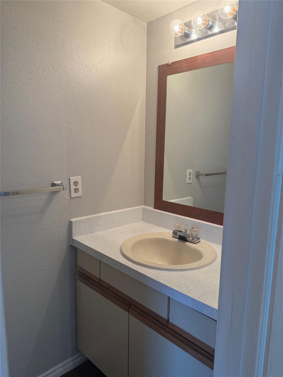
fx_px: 262
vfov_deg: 71.6
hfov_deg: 56.8
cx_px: 142
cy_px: 188
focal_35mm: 24
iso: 200
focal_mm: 6.76
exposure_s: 1/120
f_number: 1.78
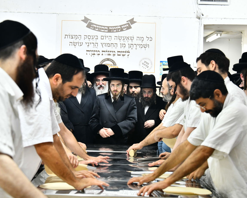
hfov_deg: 21.5
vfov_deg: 17.3
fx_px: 651
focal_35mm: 89
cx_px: 113
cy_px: 100
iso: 1600
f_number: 5.6
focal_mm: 78
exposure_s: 1/160
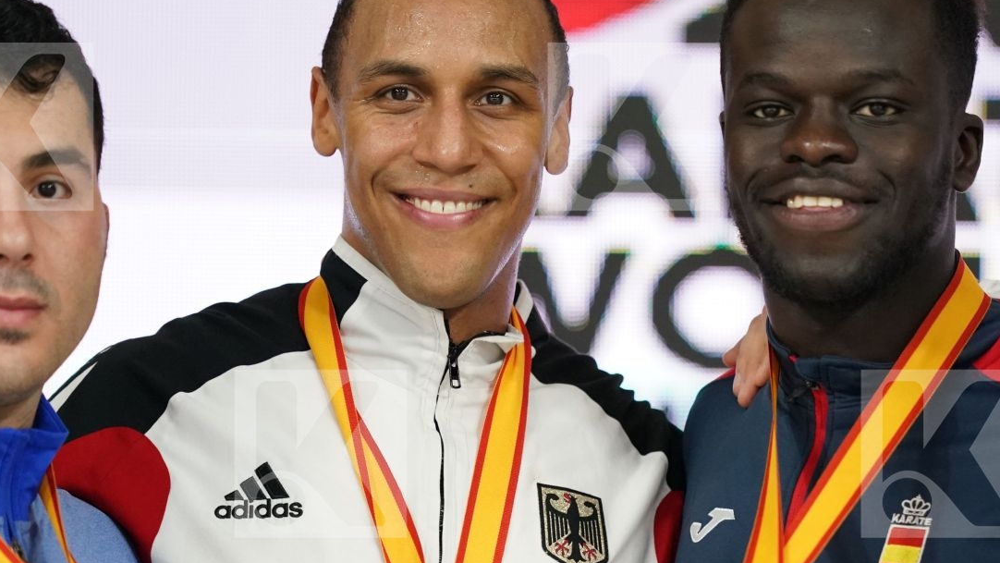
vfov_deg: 1.7
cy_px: 454
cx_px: 634
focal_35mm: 697
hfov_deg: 3.1
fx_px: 18484
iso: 4000
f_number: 2.8
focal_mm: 400
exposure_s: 1/400
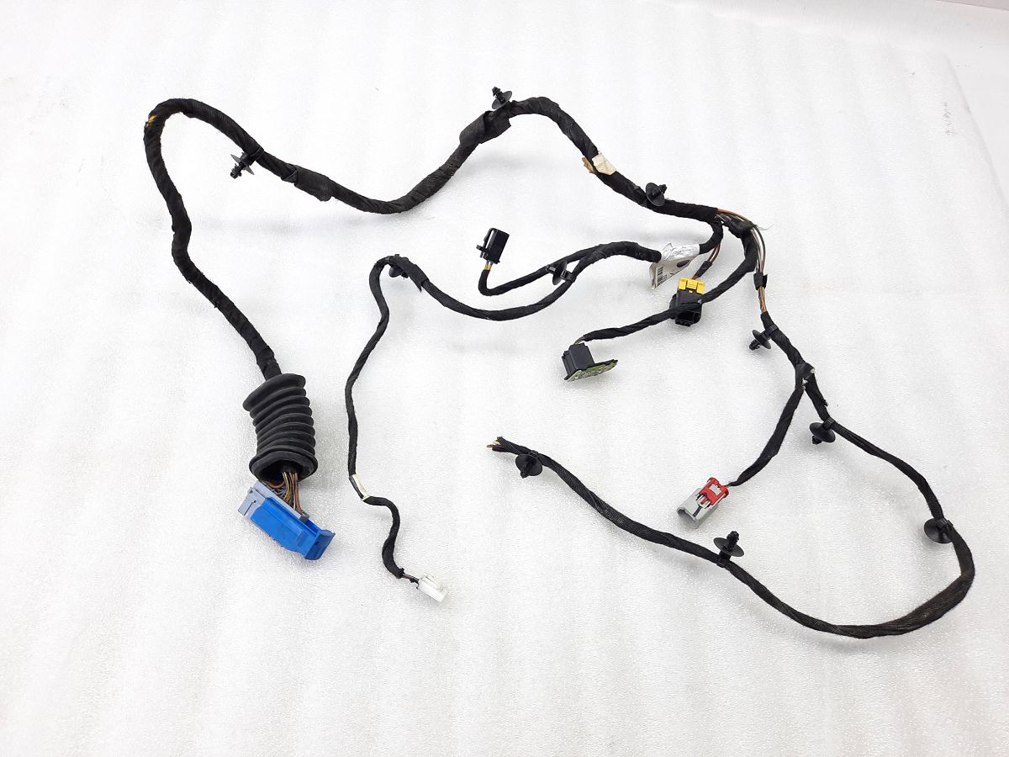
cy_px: 378
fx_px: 729
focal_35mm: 25
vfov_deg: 54.9
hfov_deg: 69.4
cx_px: 504
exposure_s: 1/50
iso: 80
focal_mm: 4.6
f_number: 2
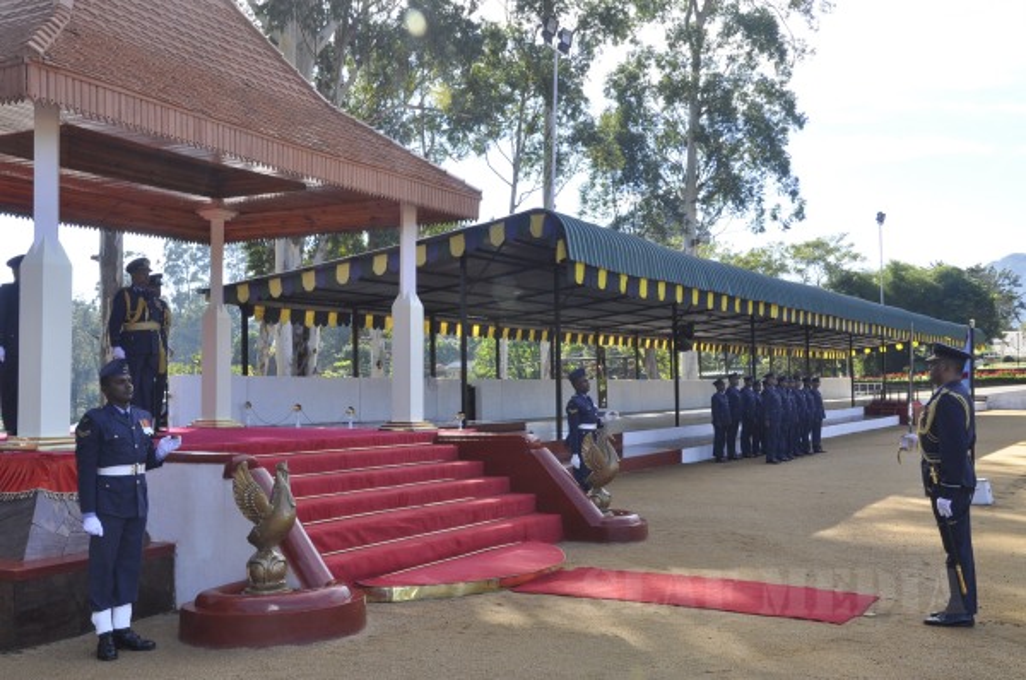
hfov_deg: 51.4
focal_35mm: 38
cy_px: 340
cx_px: 513
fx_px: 1067
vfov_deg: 35.4
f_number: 13
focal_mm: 25
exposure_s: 1/100
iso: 500
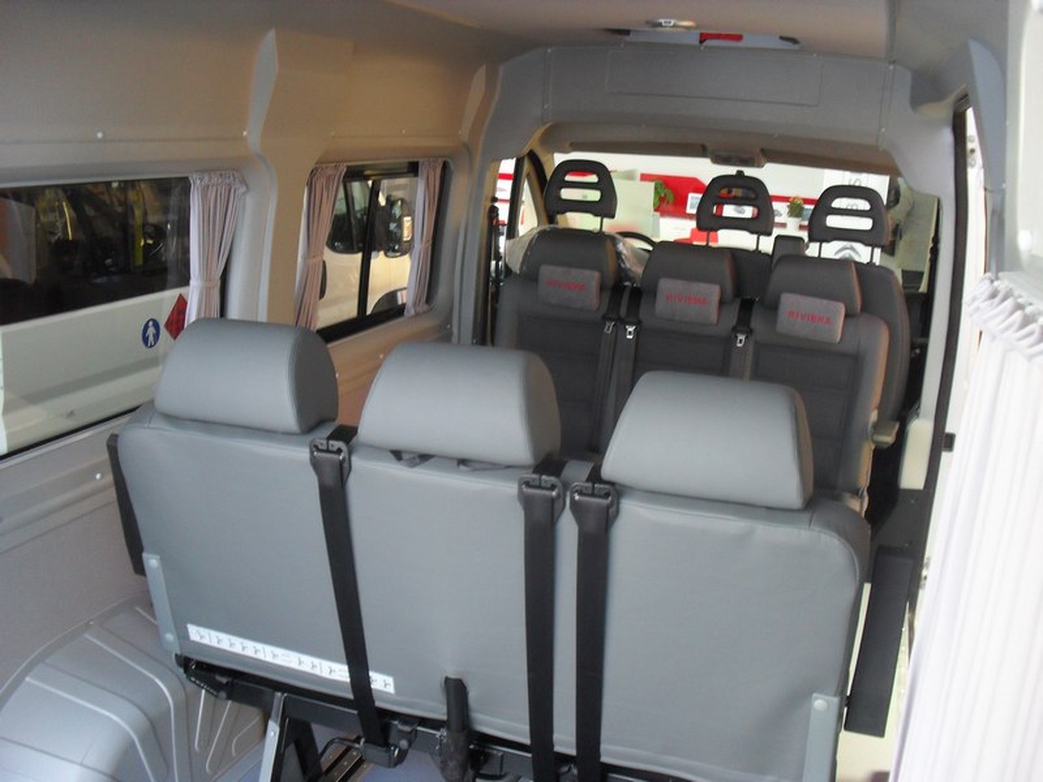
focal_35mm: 35
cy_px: 391
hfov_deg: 52.6
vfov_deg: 40.7
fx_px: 1055
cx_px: 522
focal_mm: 6.3
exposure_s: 1/15
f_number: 3.2
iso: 200
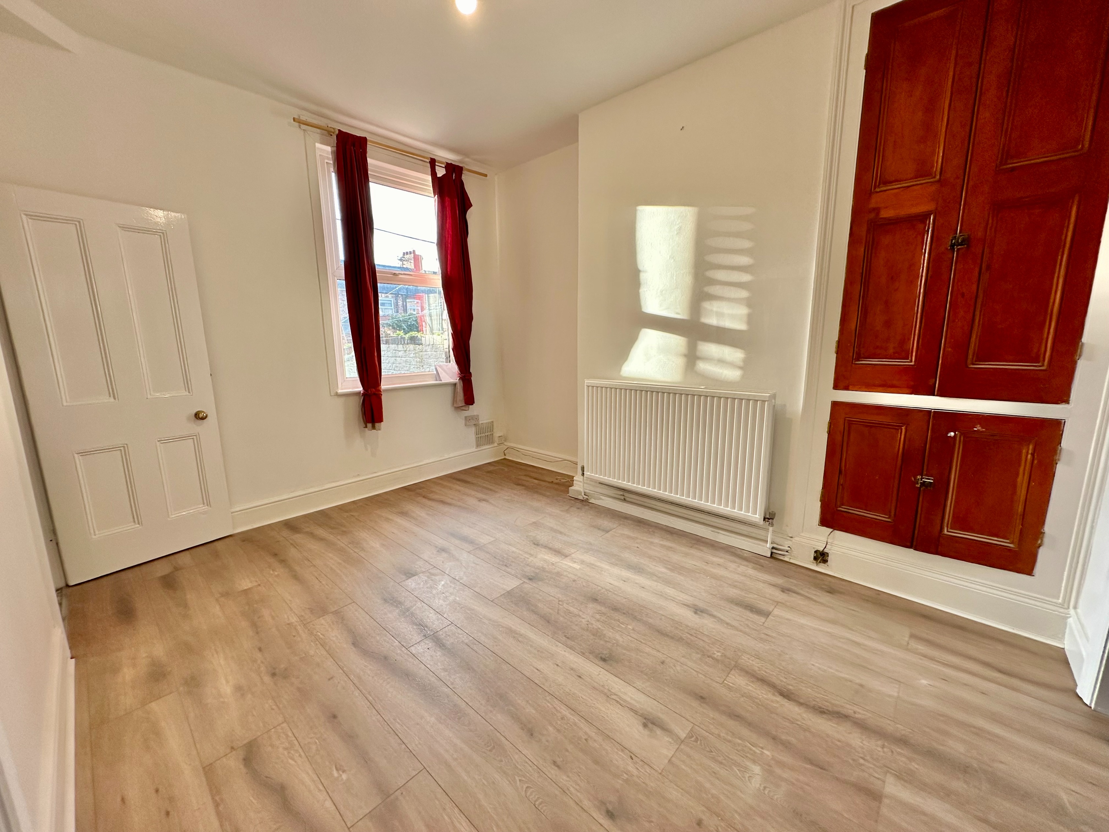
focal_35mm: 14
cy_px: 416
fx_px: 449
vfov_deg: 85.7
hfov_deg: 102.1
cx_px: 554
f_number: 2.2
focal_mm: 2.22
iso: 80
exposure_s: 1/99
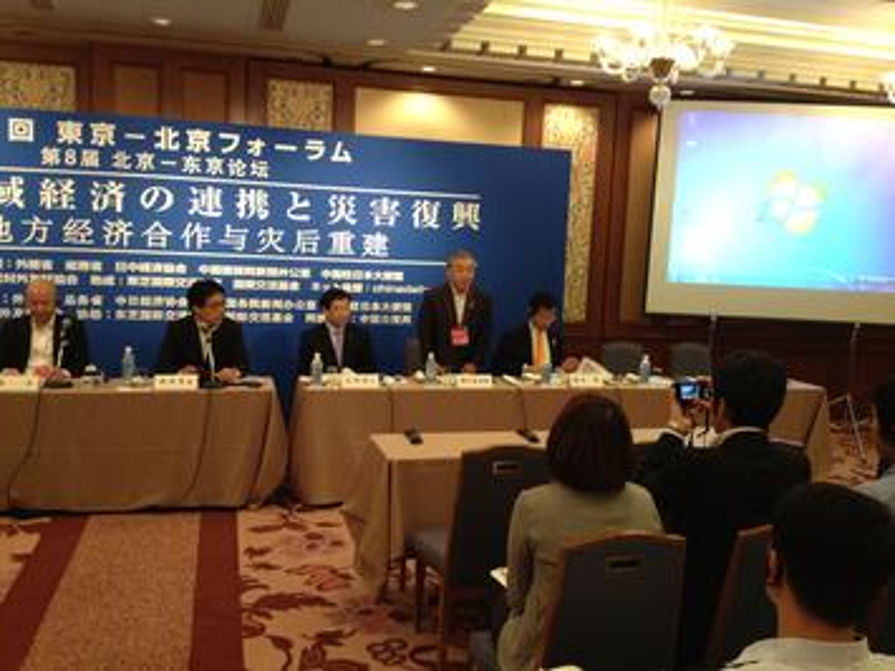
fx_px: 905
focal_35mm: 35
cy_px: 336
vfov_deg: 40.7
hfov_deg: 52.6
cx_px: 448
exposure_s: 1/20
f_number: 2.4
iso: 125
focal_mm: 4.28
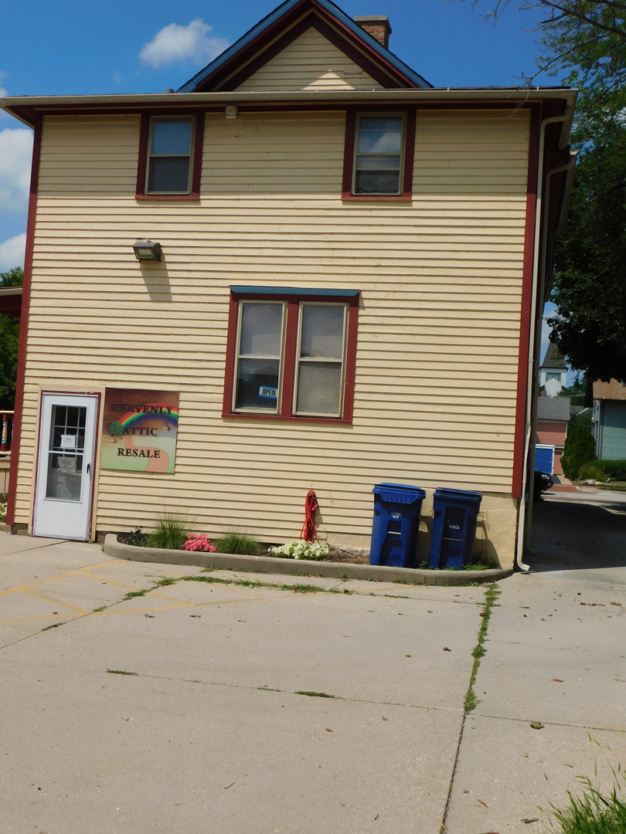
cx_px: 313
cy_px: 417
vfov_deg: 46.8
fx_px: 964
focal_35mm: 40
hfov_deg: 36.0
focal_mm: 7.1
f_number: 7.2
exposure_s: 1/640
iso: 125
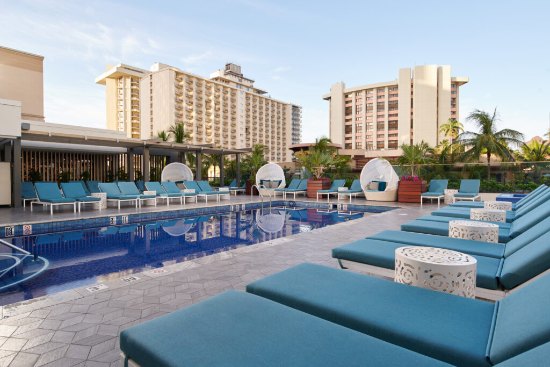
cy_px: 184
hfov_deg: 86.9
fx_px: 290
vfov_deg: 64.6
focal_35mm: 19
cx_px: 275
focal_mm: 19
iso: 100
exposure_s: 1/40
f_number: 8
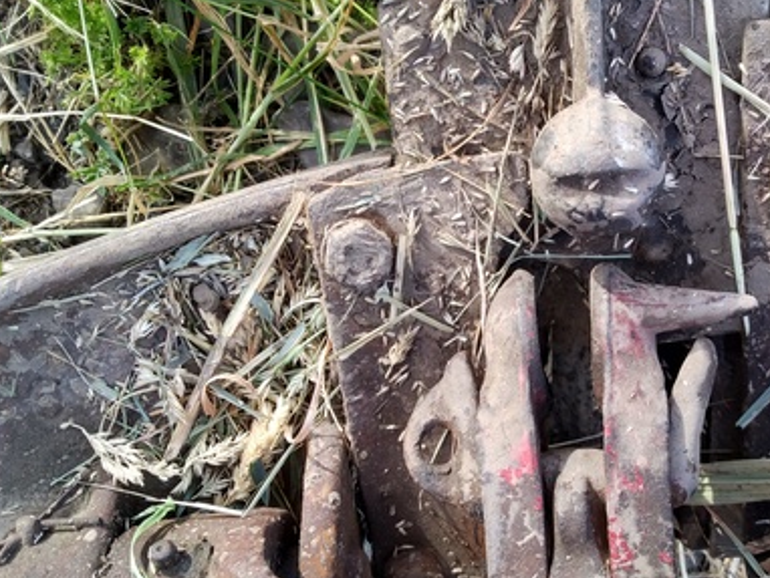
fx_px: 801
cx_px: 542
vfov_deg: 39.7
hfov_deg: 50.0
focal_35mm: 36
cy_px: 304
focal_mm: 3.54
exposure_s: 1/120
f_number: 2
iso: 130
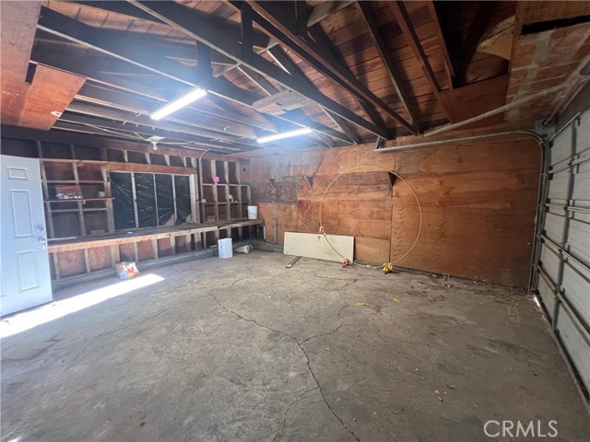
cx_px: 295
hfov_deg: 106.2
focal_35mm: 13
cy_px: 221
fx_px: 222
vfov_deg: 89.9
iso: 320
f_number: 1.8
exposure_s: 1/60
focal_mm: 1.57
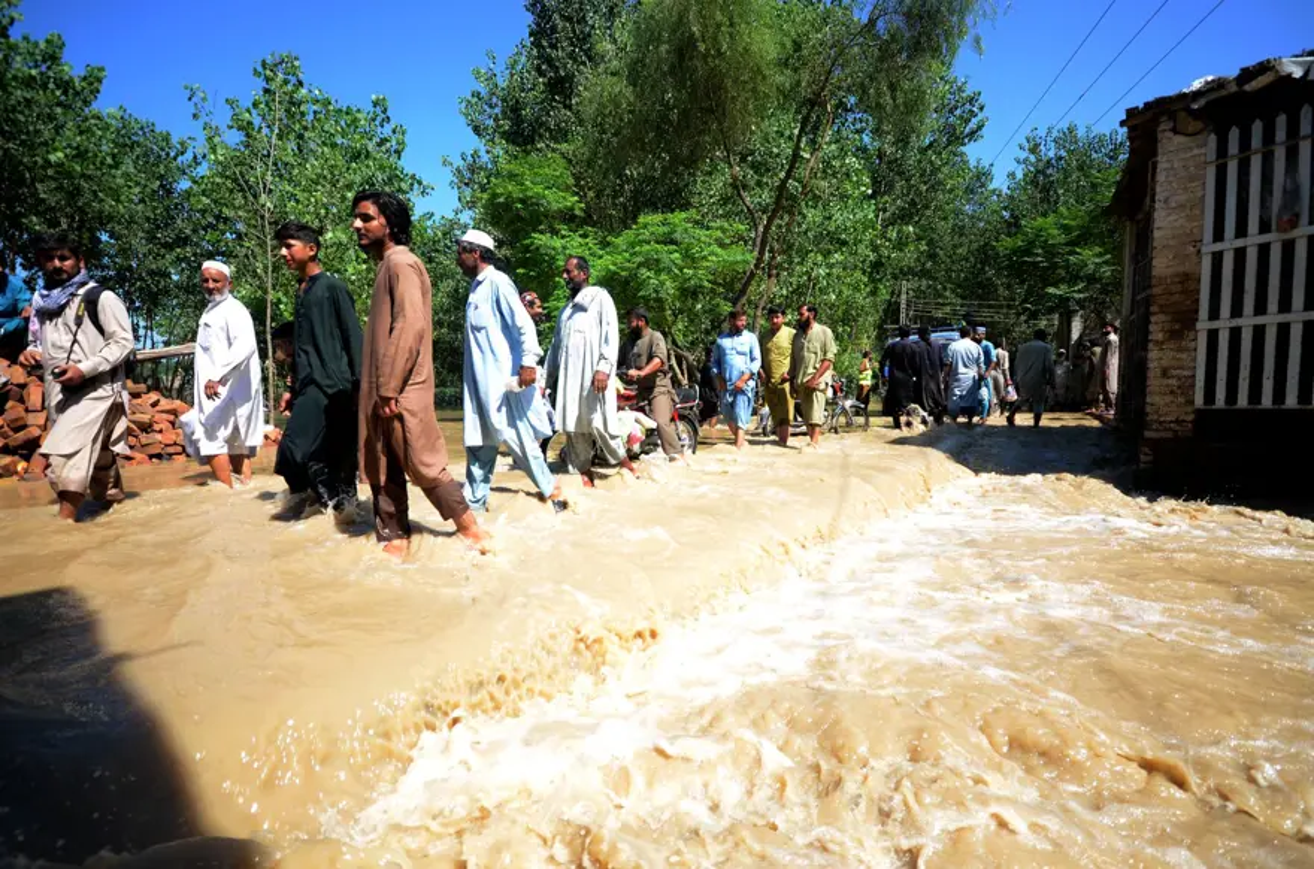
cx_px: 657
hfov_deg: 95.1
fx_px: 601
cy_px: 434
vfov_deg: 71.8
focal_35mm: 16
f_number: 4.2
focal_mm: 11
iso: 100
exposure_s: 1/250
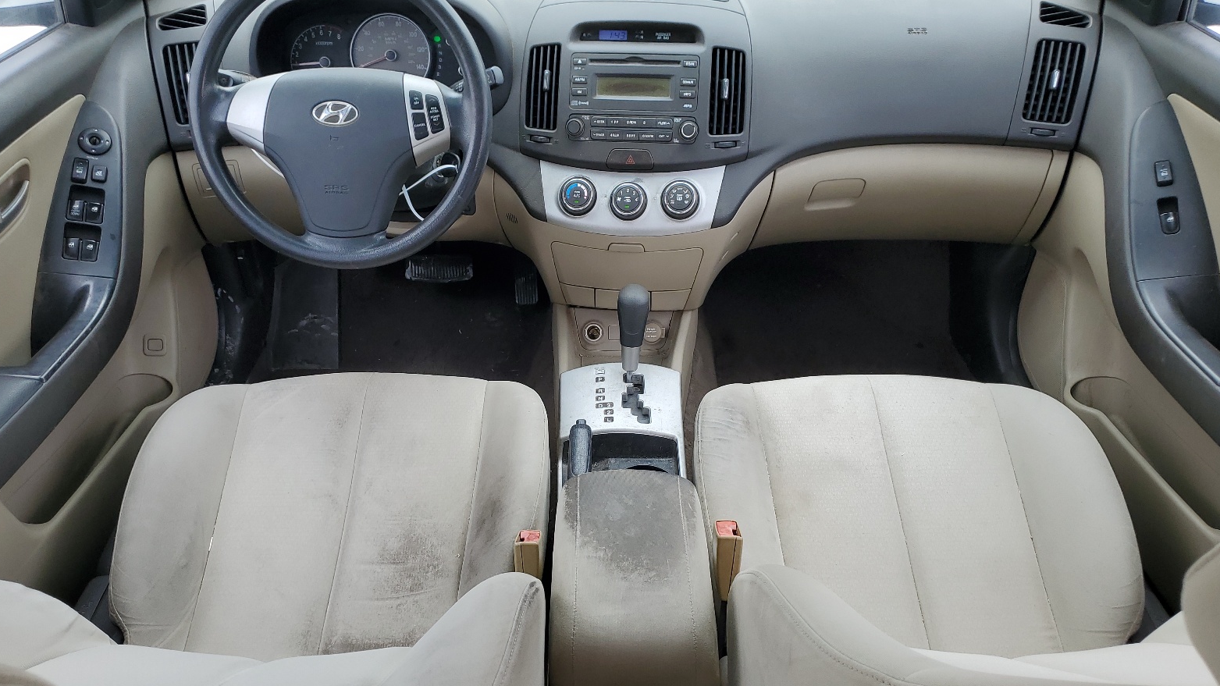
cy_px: 418
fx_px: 938
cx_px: 600
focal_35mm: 29
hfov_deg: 66.1
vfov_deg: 40.0
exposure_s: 1/476
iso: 50
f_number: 1.5
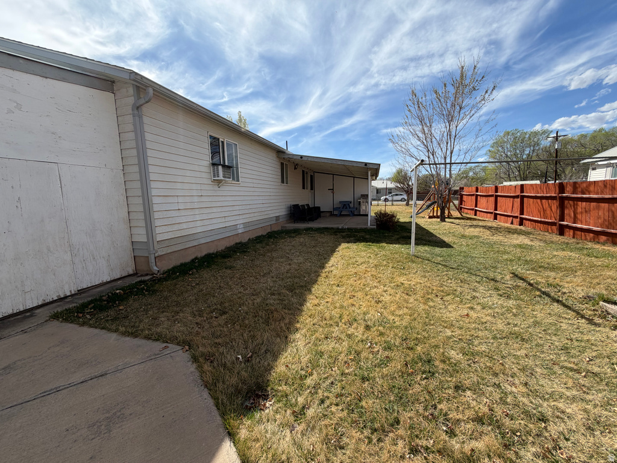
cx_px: 308
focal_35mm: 14
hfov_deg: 102.1
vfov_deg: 85.7
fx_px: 250
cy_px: 232
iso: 20
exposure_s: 1/809
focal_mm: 2.22
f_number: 2.2
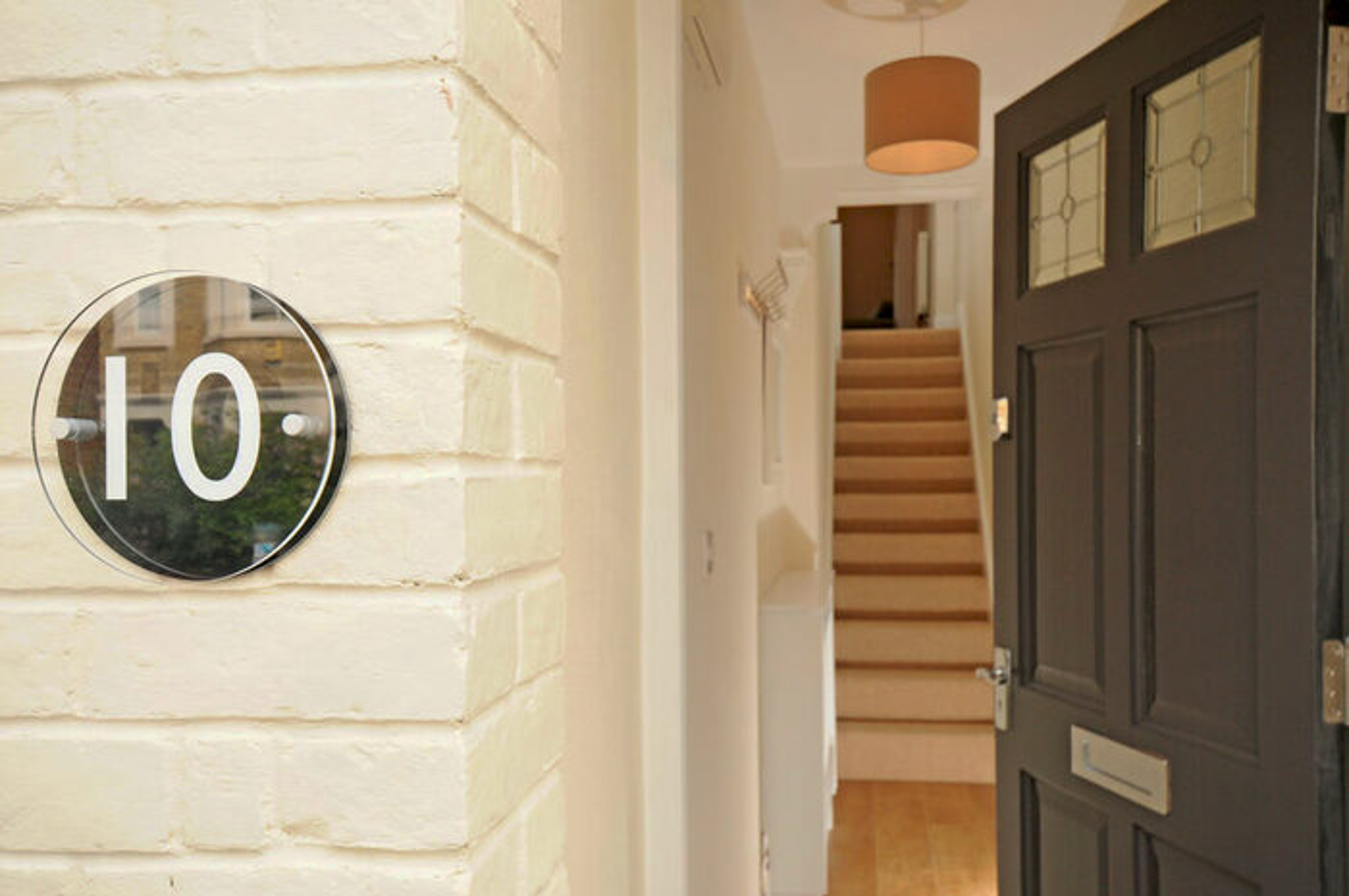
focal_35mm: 30
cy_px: 448
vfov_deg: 43.5
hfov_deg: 62.0
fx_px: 1123
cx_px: 674
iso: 400
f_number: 7.1
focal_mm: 20
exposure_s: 1/250
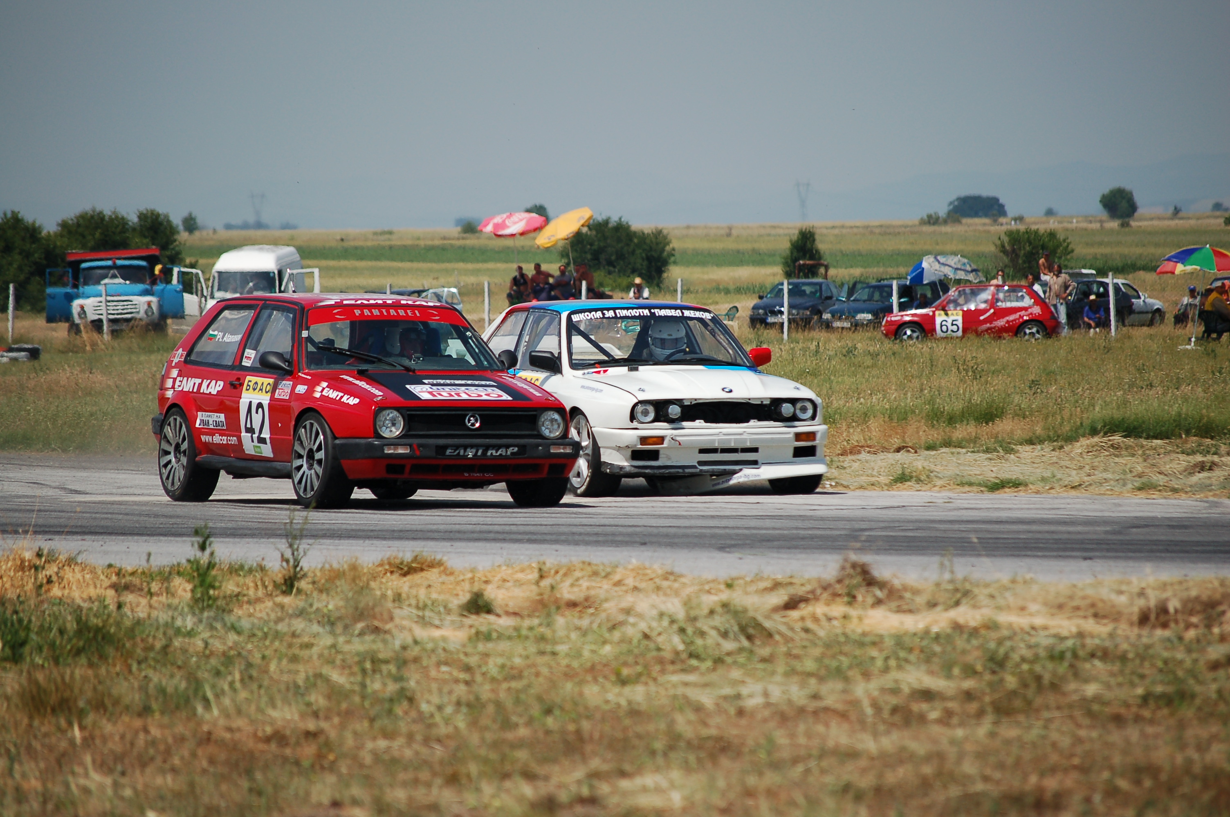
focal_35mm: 248
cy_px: 408
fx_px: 8449
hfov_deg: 8.3
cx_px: 615
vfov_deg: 5.5
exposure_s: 1/1250
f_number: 5.3
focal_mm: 165
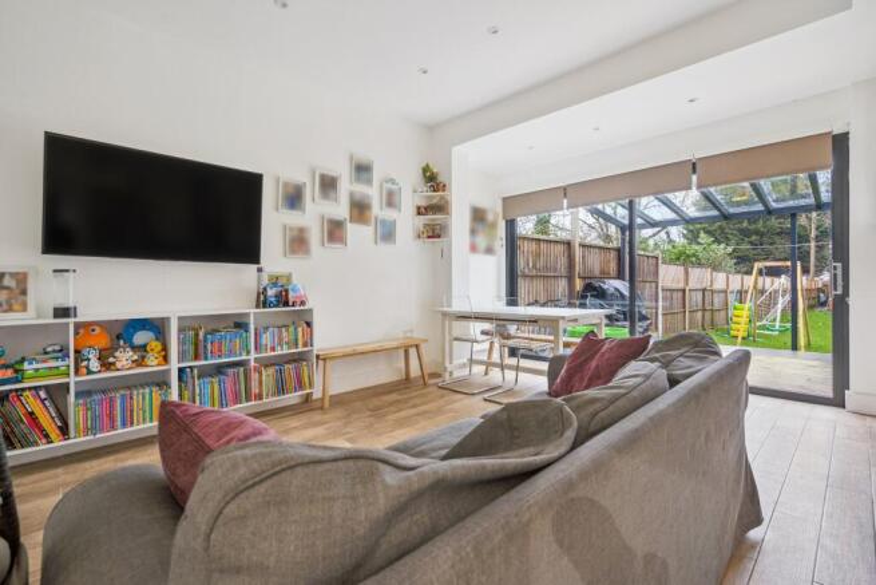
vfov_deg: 73.8
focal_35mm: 16
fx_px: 389
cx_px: 438
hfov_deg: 96.7
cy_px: 292
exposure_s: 1.3
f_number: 8
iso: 250
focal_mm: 16
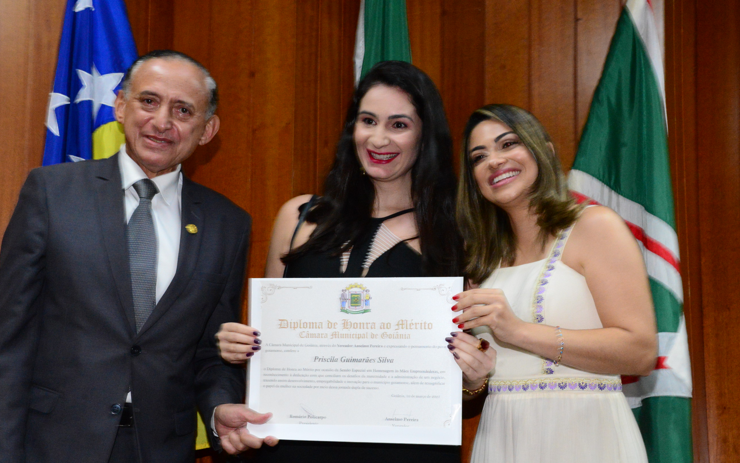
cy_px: 261
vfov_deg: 20.0
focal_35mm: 65
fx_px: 1311
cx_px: 340
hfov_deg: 31.5
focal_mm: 55
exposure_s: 1/60
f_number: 8
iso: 6400
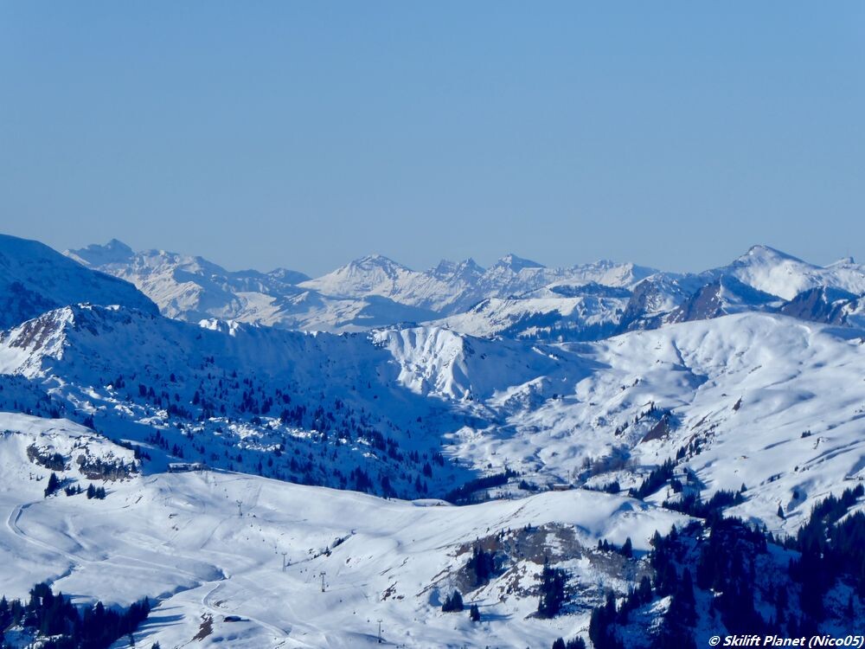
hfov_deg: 6.3
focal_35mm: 313
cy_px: 324
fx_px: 7821
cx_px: 432
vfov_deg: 4.7
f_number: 5.7
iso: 80
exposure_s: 1/640
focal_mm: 50.5
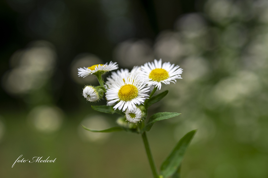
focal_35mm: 50
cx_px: 134
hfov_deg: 39.6
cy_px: 89
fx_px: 372
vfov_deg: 27.0
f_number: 5.6
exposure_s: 1/125
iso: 100
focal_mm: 50
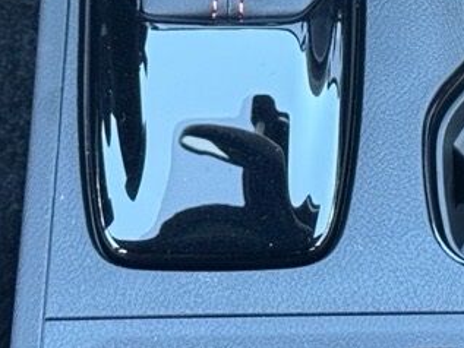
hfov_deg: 12.6
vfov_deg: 9.3
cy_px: -184
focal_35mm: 155
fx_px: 2078
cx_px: 420
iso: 200
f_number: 1.78
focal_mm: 6.76
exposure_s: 1/60
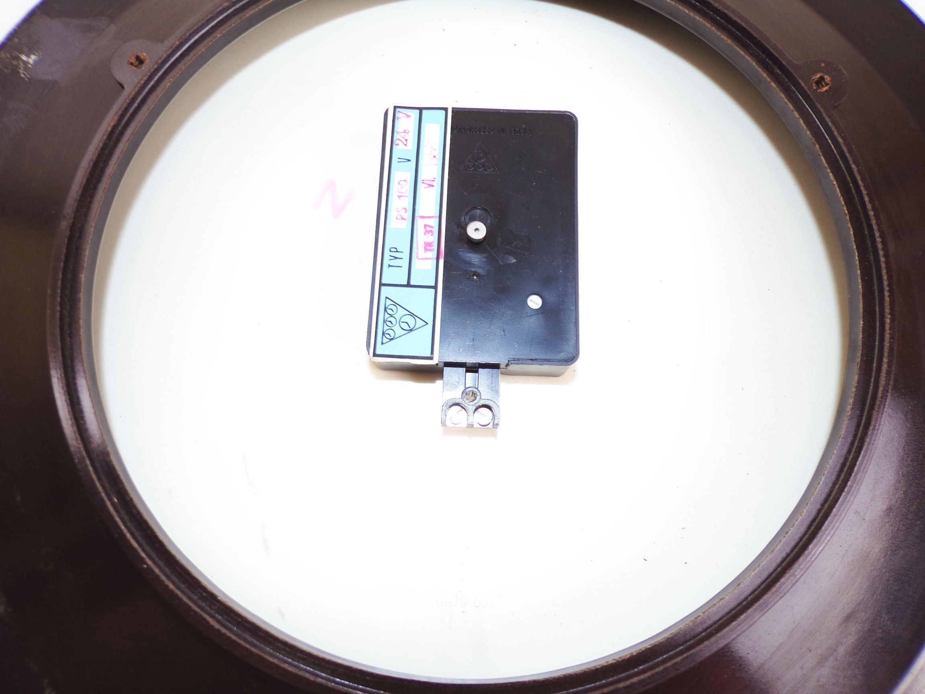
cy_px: 347
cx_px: 462
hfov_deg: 71.6
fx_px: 641
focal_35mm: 24
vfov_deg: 56.8
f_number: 3
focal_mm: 4.3
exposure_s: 1/38
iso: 80
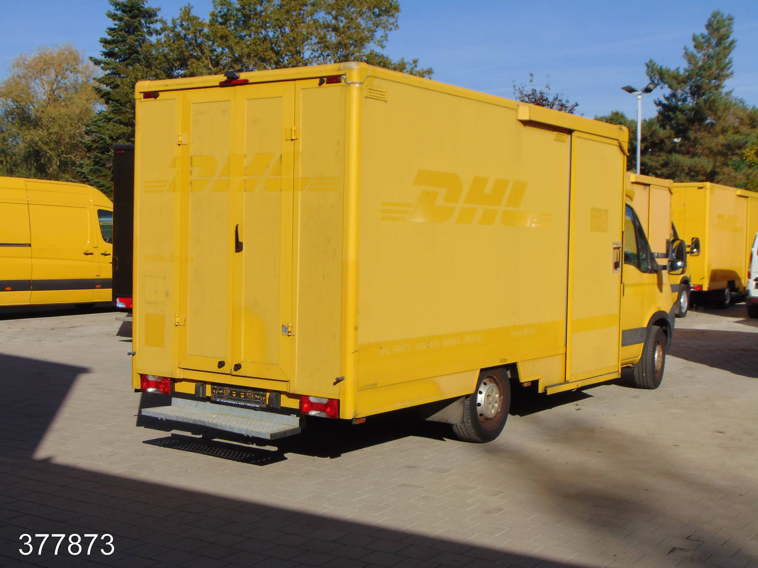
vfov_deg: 29.1
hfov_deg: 38.2
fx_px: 1095
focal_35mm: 50
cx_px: 379
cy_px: 284
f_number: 9
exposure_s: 1/320
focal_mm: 9
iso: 80
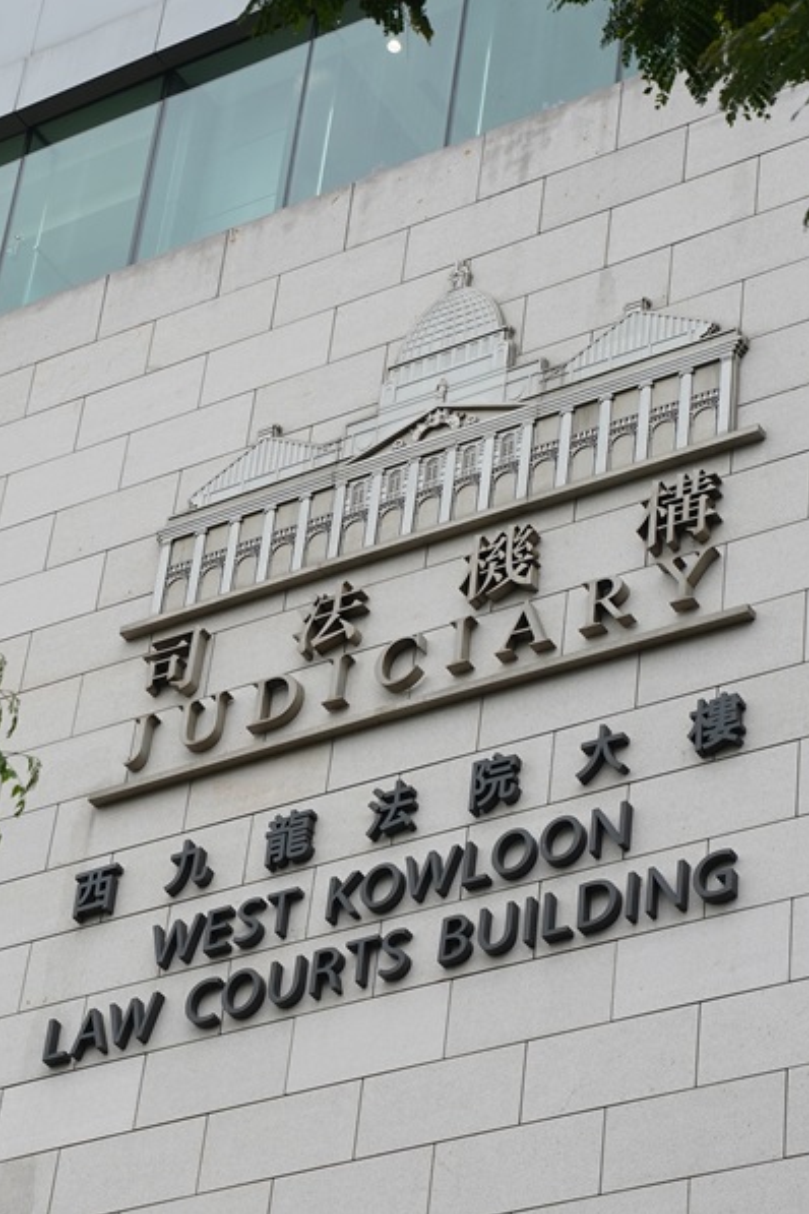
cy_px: 608
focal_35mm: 113
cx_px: 191
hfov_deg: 12.1
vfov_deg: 18.1
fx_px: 3809
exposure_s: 1/320
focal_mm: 75
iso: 400
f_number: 7.1
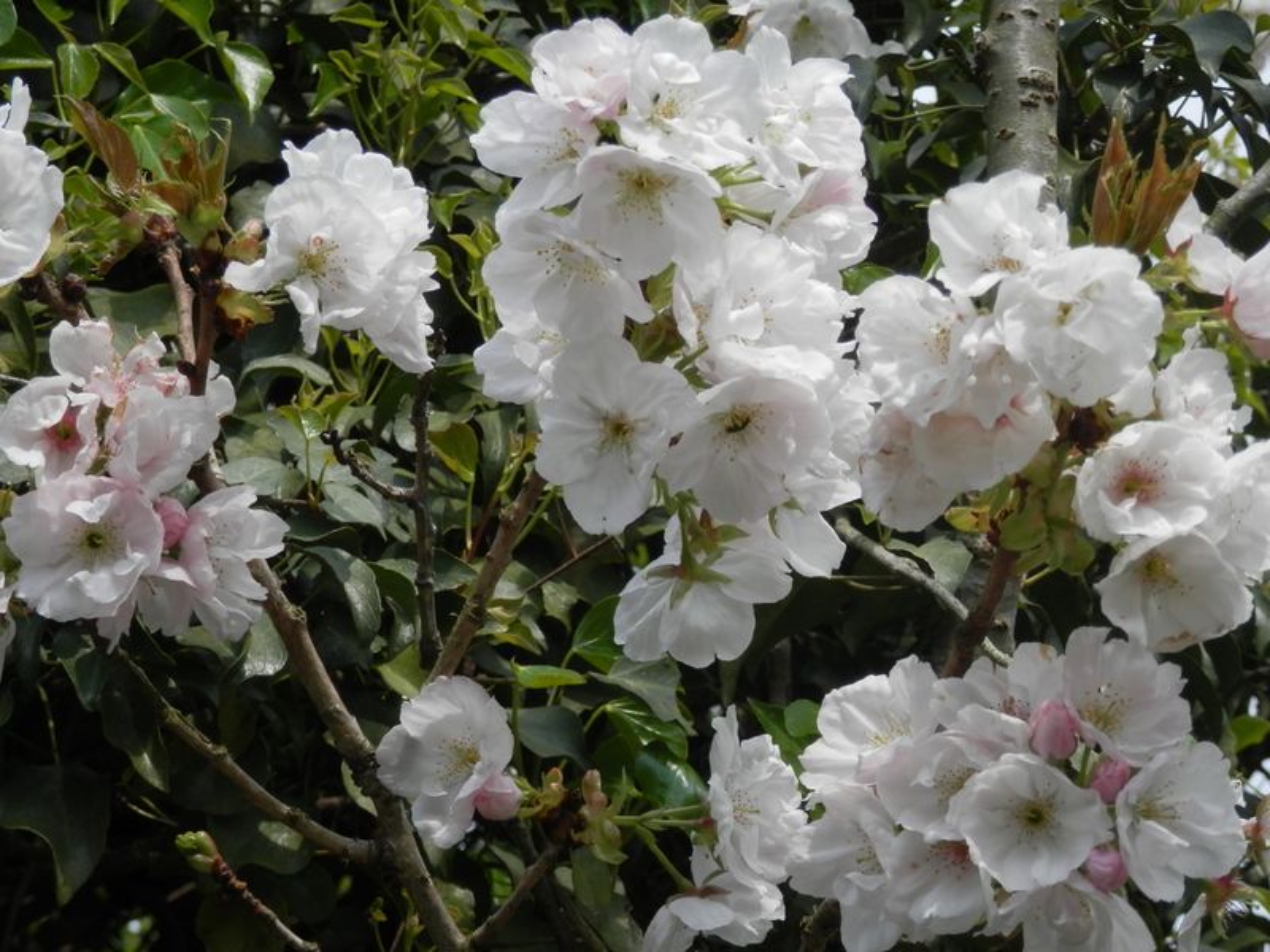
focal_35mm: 140
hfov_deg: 14.1
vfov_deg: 10.6
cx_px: 635
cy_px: 476
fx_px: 5136
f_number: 5.4
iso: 80
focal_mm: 25.1
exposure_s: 1/320
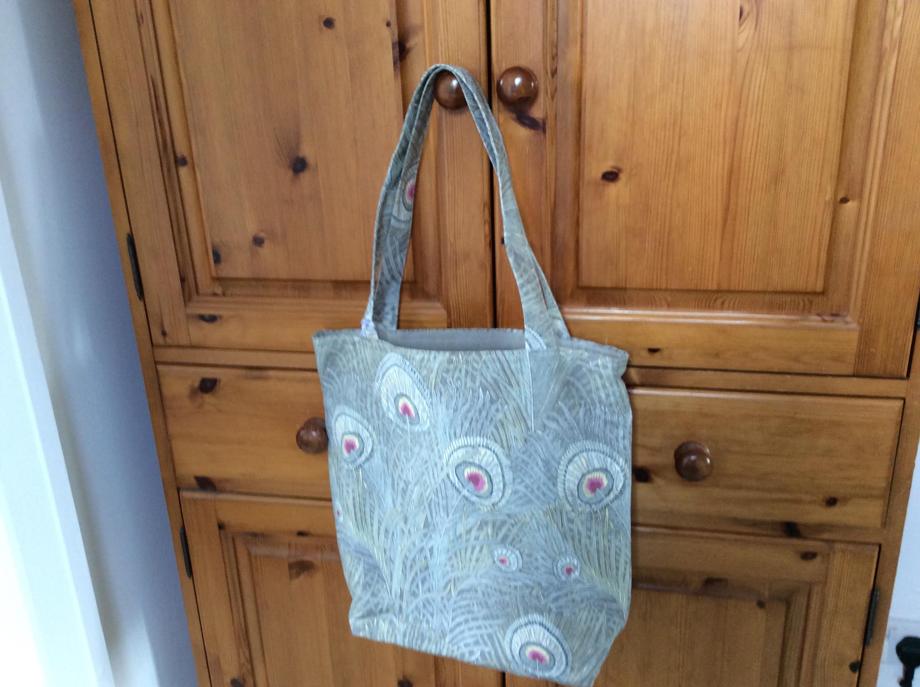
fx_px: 849
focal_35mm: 32
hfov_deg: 56.9
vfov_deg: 44.1
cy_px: 344
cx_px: 460
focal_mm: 3.3
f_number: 2.4
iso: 80
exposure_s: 1/25
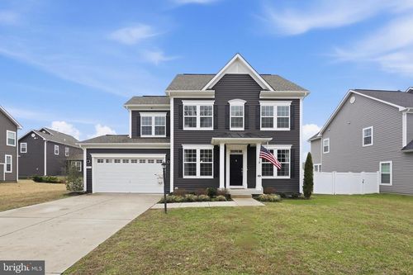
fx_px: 183
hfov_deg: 96.8
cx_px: 206
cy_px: 138
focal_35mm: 16
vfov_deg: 73.7
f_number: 9
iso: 400
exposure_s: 1/400
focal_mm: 16
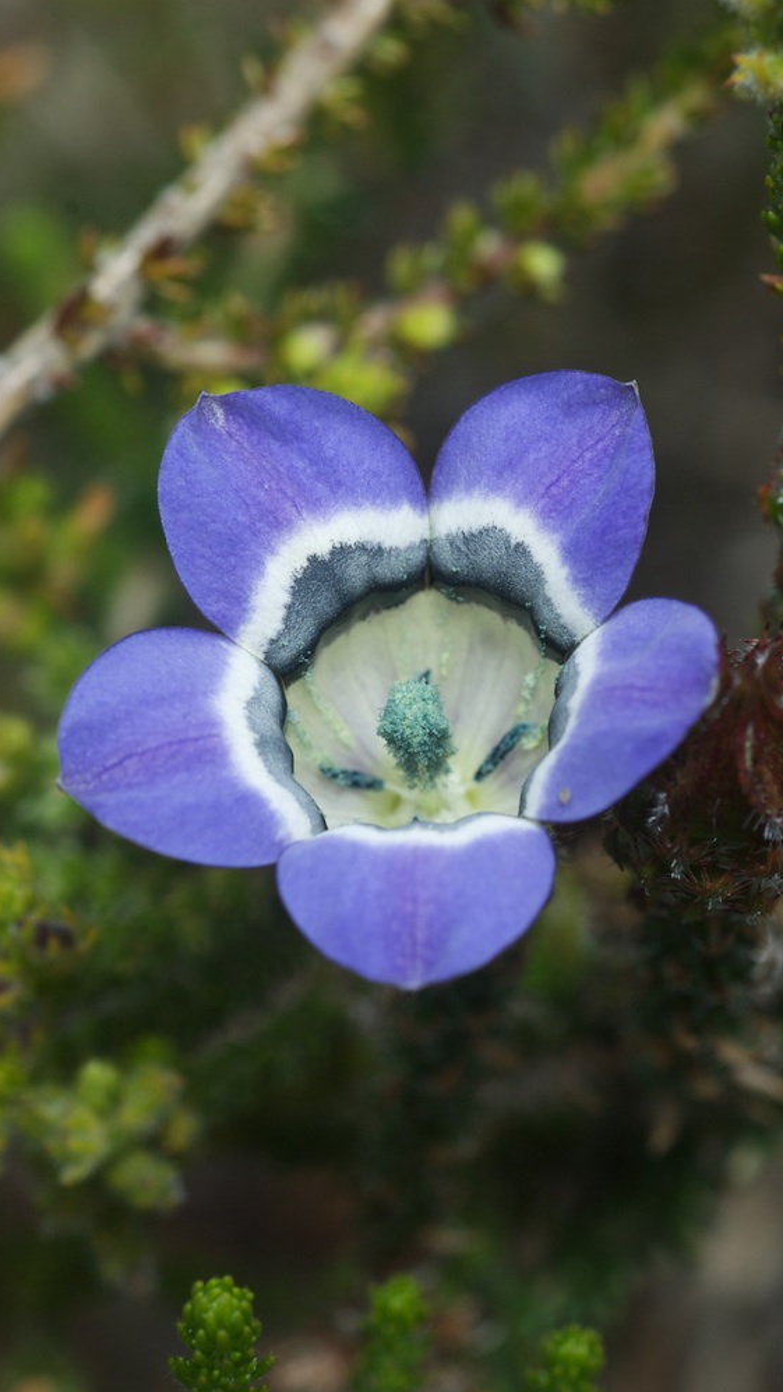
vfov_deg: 15.1
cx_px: 436
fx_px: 5240
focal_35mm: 142
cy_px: 697
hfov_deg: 8.5
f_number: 14
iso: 200
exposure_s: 1/160
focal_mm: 90
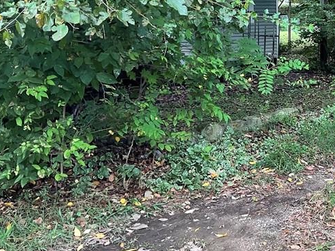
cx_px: 344
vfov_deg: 23.9
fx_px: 590
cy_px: 76
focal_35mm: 61
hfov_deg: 29.4
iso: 32
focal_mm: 3
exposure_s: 1/100
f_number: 1.8
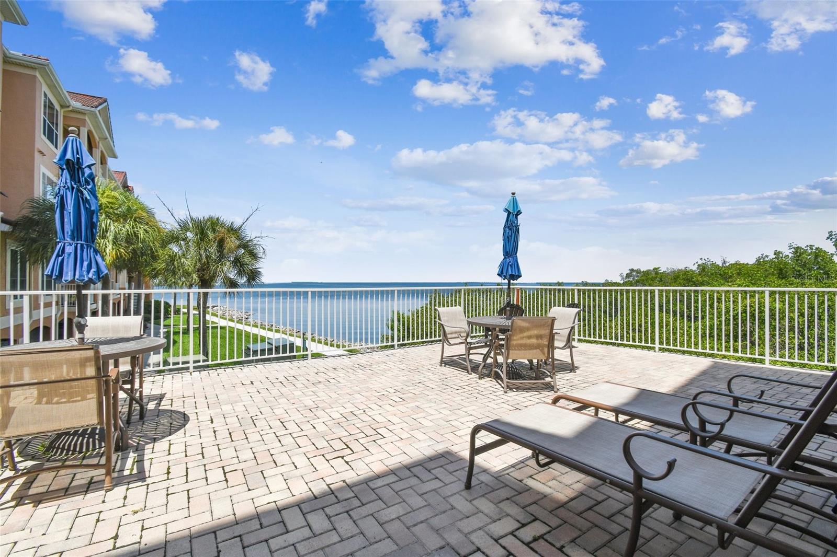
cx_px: 418
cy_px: 278
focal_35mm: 15
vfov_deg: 77.3
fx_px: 349
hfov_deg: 100.4
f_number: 7.1
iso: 100
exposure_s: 1/1000
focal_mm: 10
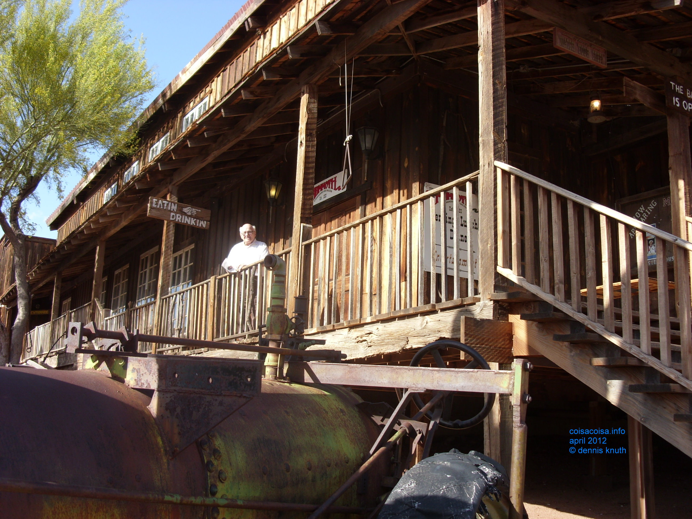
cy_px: 260
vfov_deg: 37.7
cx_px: 346
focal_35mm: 38
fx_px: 760
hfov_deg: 49.0
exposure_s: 1/419
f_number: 2.8
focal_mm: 6.3
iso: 50
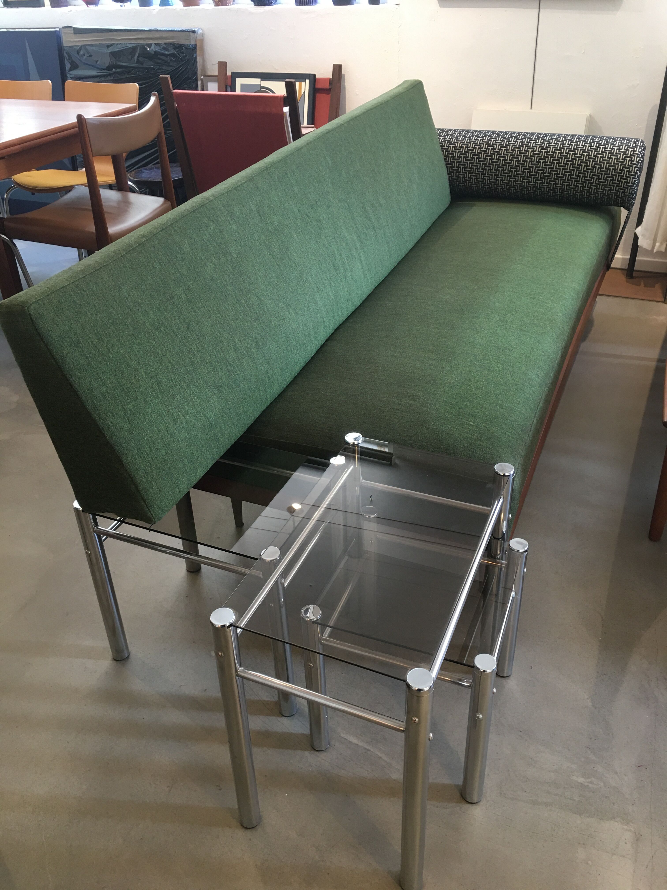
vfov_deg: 61.7
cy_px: 445
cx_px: 334
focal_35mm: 29
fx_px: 745
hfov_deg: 48.2
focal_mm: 4.15
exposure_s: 1/17
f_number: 2.2
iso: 50
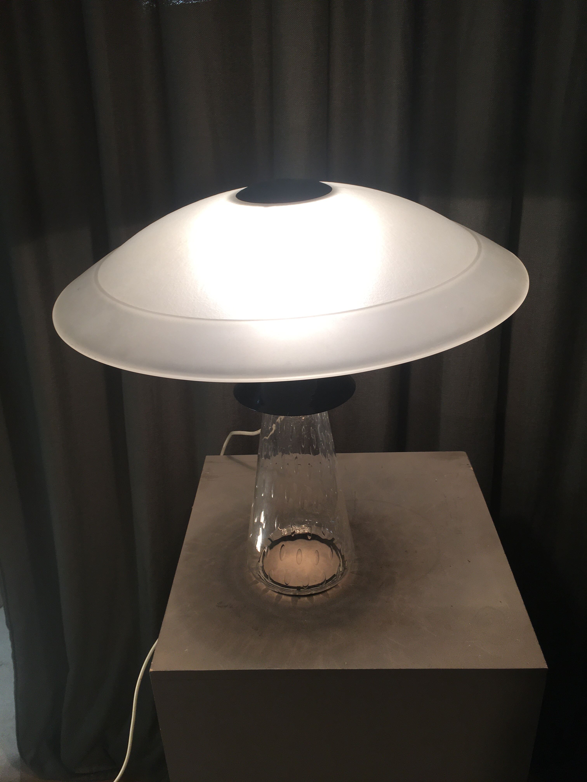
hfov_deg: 48.2
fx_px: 656
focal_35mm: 29
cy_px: 391
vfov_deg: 61.7
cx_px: 294
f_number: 2.2
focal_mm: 4.15
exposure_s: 1/50
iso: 32
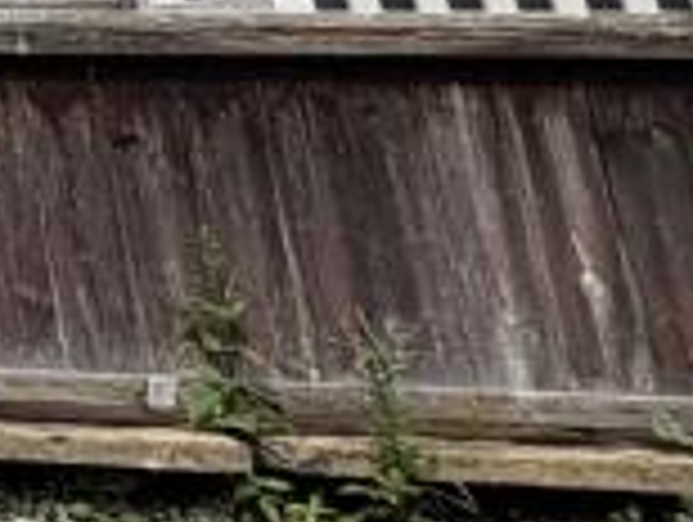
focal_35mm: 93
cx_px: -1220
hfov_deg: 12.5
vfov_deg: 14.1
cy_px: -423
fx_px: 1865
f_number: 2.2
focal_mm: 2.22
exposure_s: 1/1034
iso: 40
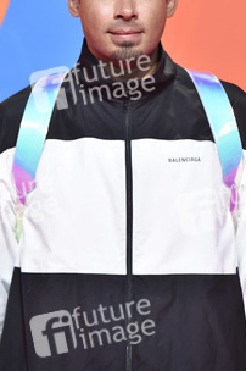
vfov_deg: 10.1
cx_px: 128
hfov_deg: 6.7
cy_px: 145
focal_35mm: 204
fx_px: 2096
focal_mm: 155
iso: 2000
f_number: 3.5
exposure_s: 1/250
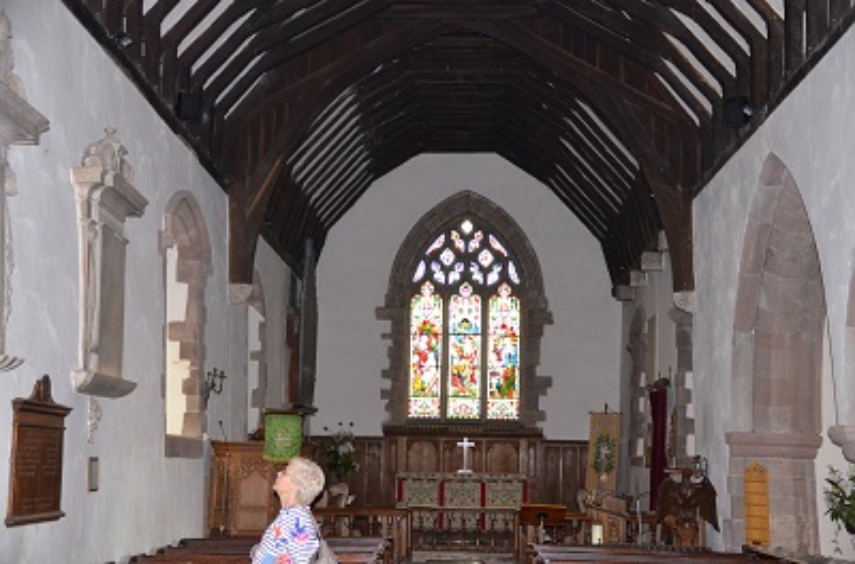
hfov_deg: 38.0
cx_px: 428
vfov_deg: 25.6
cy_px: 282
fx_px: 1243
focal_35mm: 52
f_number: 4.2
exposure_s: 1/60
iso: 3200
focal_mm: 35
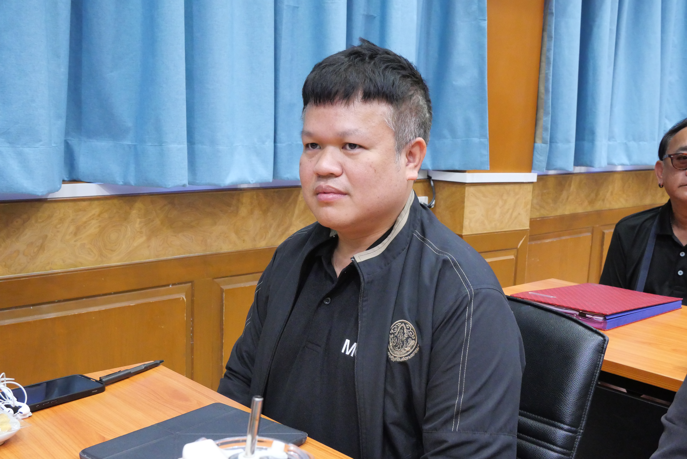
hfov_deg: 47.4
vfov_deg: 32.7
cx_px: 344
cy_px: 230
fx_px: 783
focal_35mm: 41
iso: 3200
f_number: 6.3
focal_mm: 20
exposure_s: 1/25
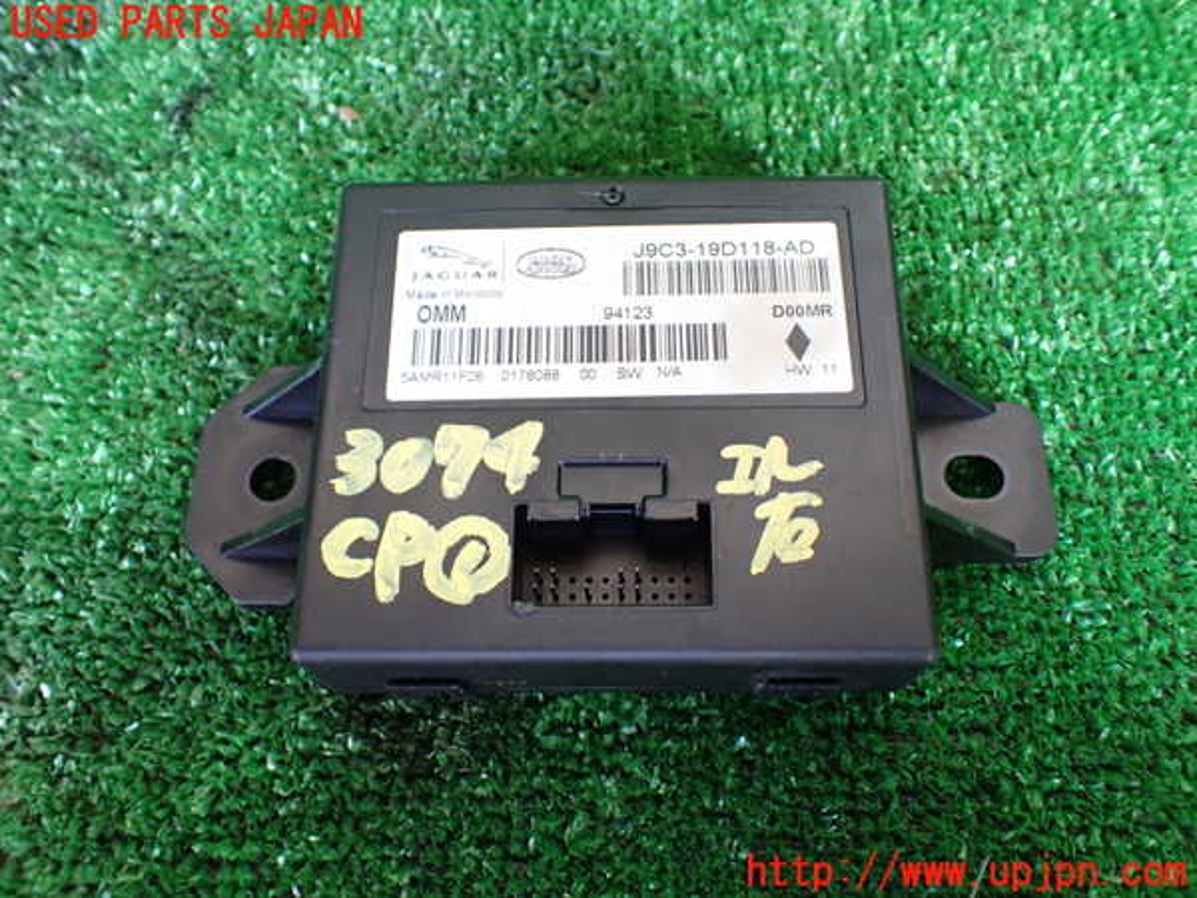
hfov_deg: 60.0
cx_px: 598
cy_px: 449
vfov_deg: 46.8
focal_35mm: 30
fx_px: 1037
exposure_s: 1/125
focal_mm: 5.4
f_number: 2.3
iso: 800
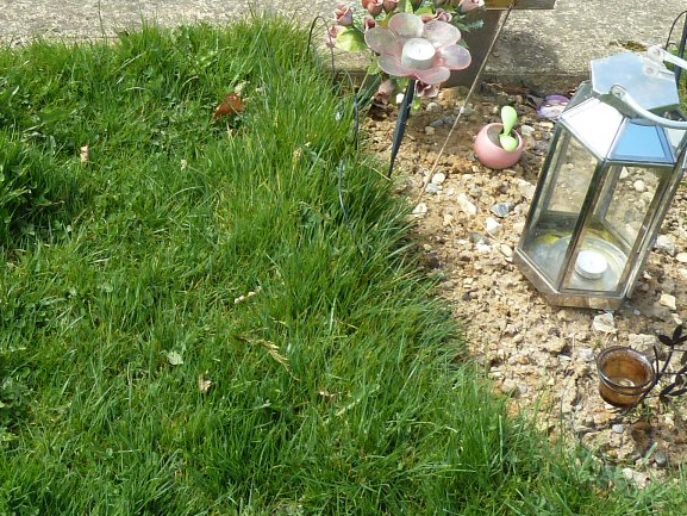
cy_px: 40
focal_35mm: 65
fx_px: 1290
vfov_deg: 22.0
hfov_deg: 28.8
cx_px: 86
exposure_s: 1/200
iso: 80
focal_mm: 4.1
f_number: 4
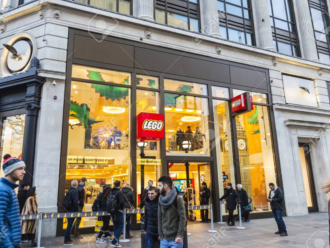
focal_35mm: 27
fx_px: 257
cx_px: 155
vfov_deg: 51.3
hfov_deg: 65.3
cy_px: 124
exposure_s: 1/100
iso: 800
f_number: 5.6
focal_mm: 24
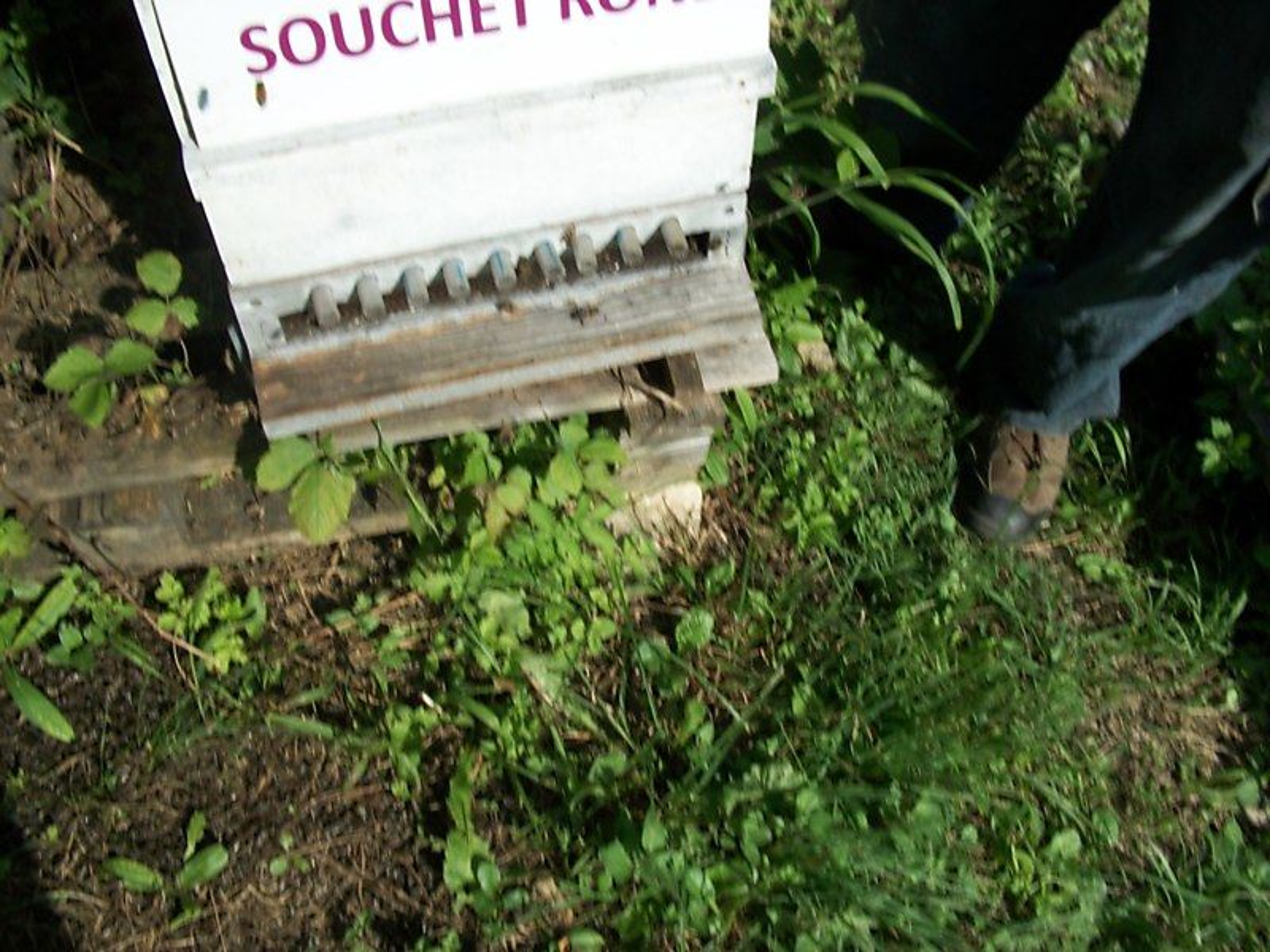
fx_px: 1174
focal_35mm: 32
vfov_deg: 44.2
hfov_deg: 56.8
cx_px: 635
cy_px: 476
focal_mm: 5.7
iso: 80
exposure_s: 1/500
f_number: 5.5
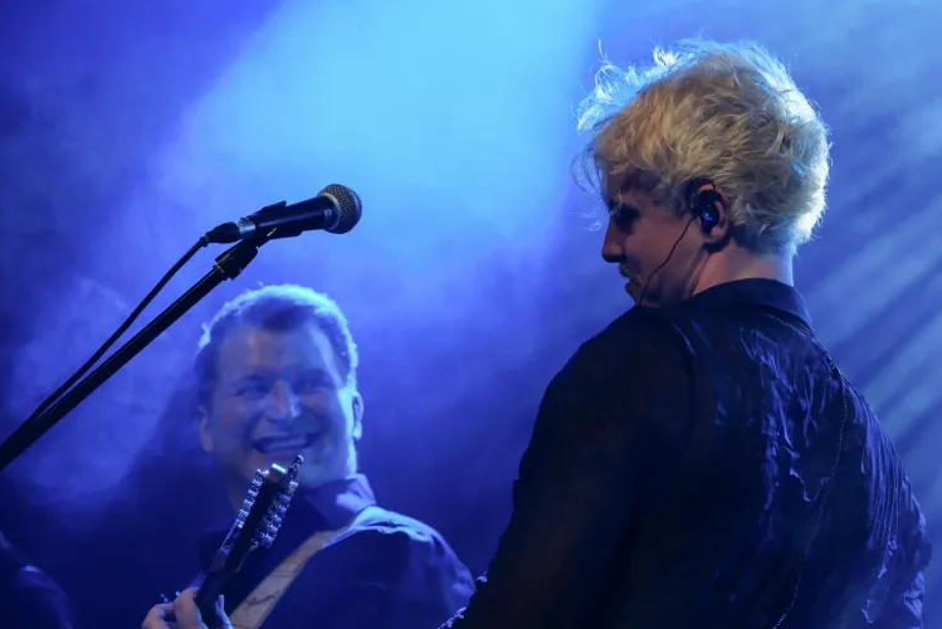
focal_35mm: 137
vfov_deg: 10.0
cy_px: 314
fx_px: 3586
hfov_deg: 15.0
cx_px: 473
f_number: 2.8
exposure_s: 1/320
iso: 3200
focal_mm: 90
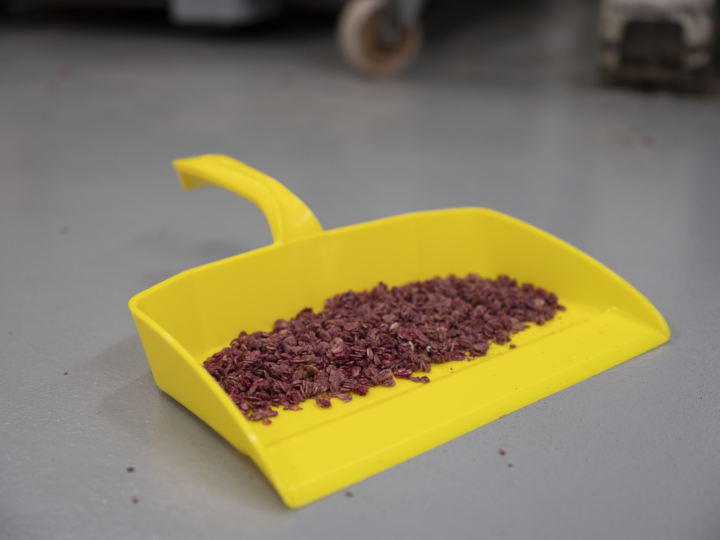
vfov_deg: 28.6
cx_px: 360
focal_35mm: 51
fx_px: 1061
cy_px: 270
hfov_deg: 37.5
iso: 1600
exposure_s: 1/125
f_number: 4.5
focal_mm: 64
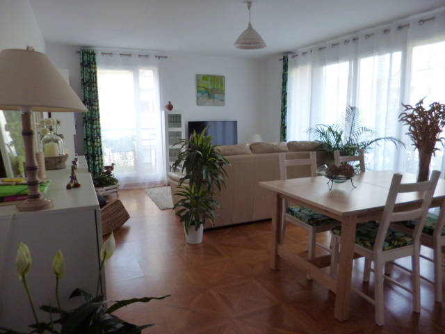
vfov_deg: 56.8
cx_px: 222
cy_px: 167
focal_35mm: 24
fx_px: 309
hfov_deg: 71.6
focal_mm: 4.3
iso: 250
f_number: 2.5
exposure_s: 1/60
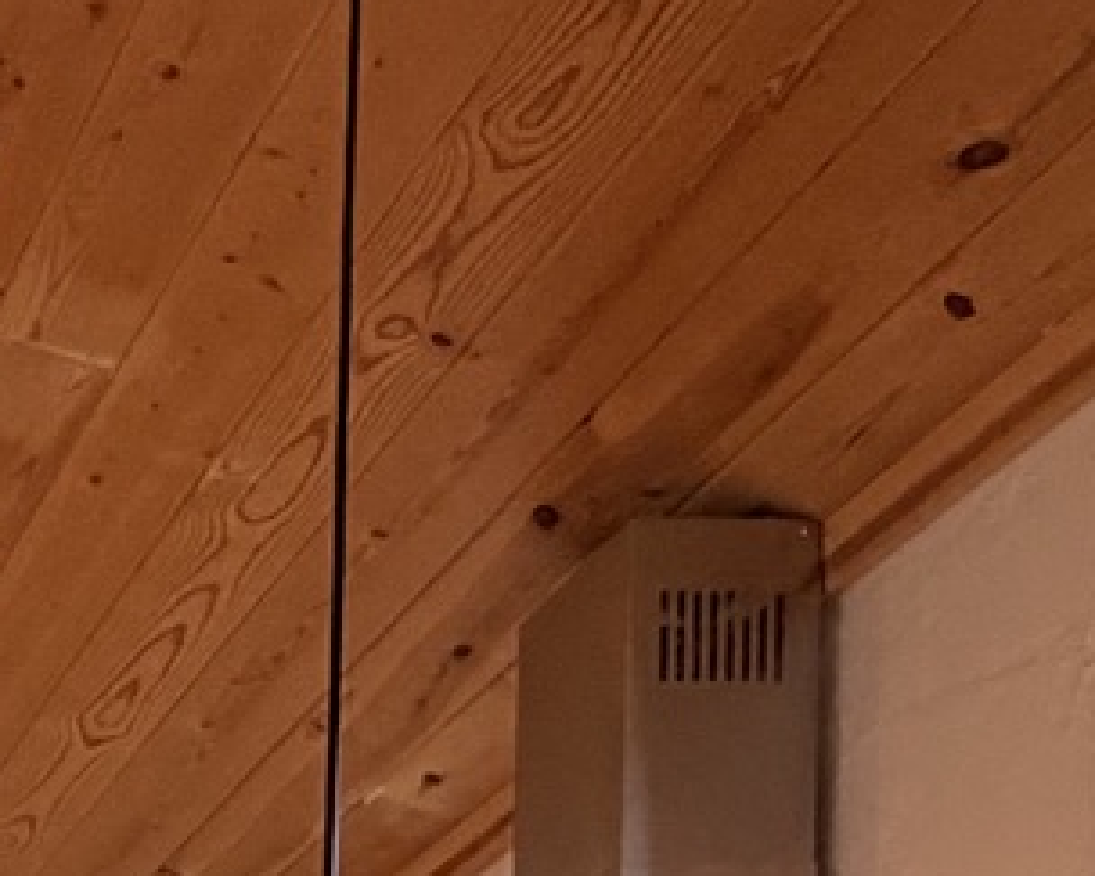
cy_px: 1929
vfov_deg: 13.6
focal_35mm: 90
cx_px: -706
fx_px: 2916
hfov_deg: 18.1
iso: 320
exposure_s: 1/60
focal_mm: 2.22
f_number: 2.2
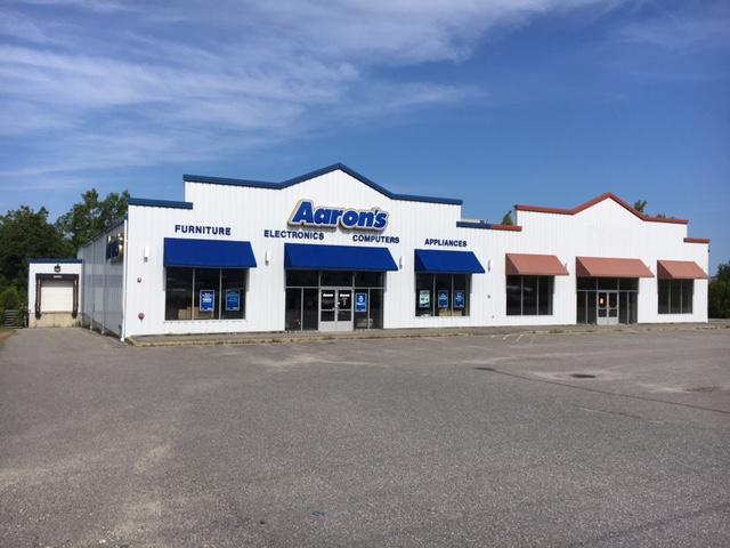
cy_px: 274
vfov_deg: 48.2
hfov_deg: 61.7
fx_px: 612
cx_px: 365
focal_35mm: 29
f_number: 2.2
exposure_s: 1/4049
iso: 25
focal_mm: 4.15
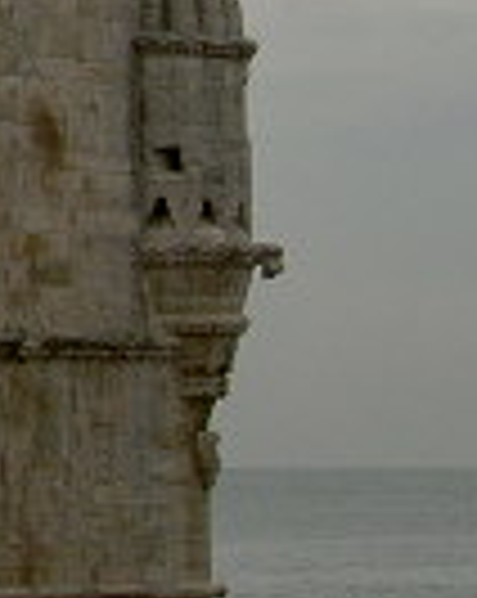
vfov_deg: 5.9
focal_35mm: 324
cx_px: -950
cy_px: -306
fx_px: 5731
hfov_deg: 4.6
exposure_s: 1/417
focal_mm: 14.2
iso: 100
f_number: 6.1
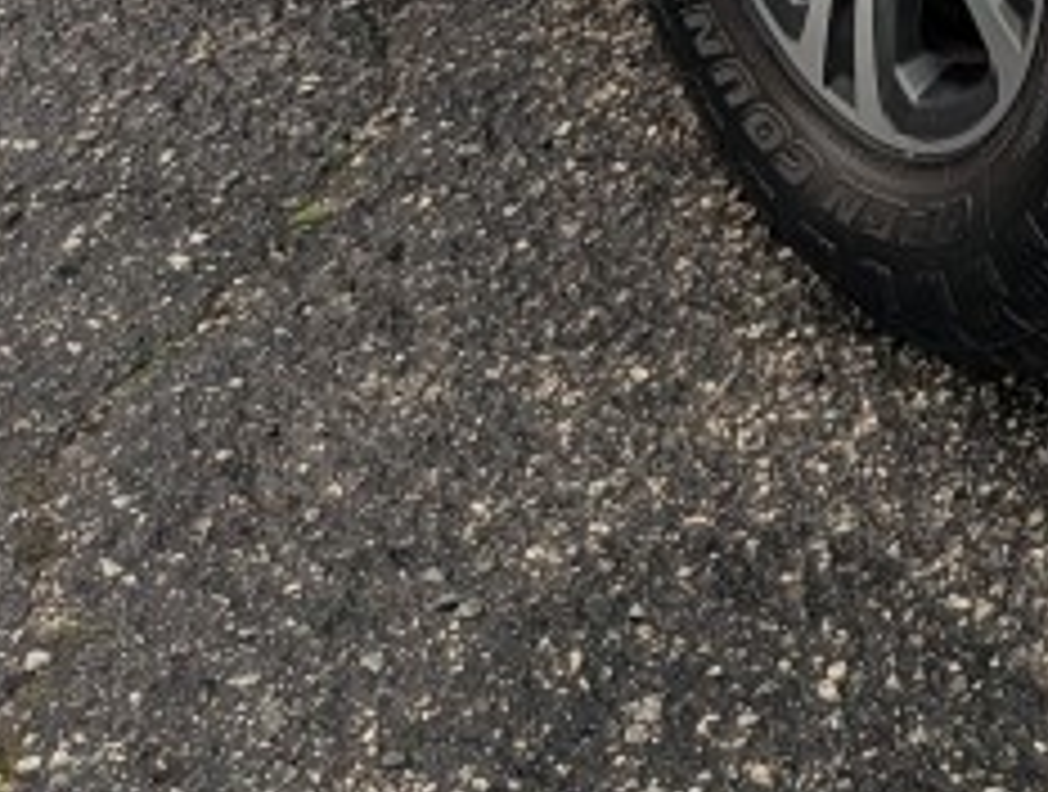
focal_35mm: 105
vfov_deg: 12.3
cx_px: 1367
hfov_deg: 17.5
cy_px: -842
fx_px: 3187
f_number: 1.85
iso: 45
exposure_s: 1/429
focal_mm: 6.81
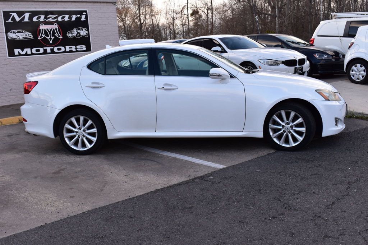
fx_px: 414
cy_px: 122
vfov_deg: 33.0
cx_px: 184
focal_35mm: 40
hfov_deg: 47.9
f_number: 9
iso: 400
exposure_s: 1/125
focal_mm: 27
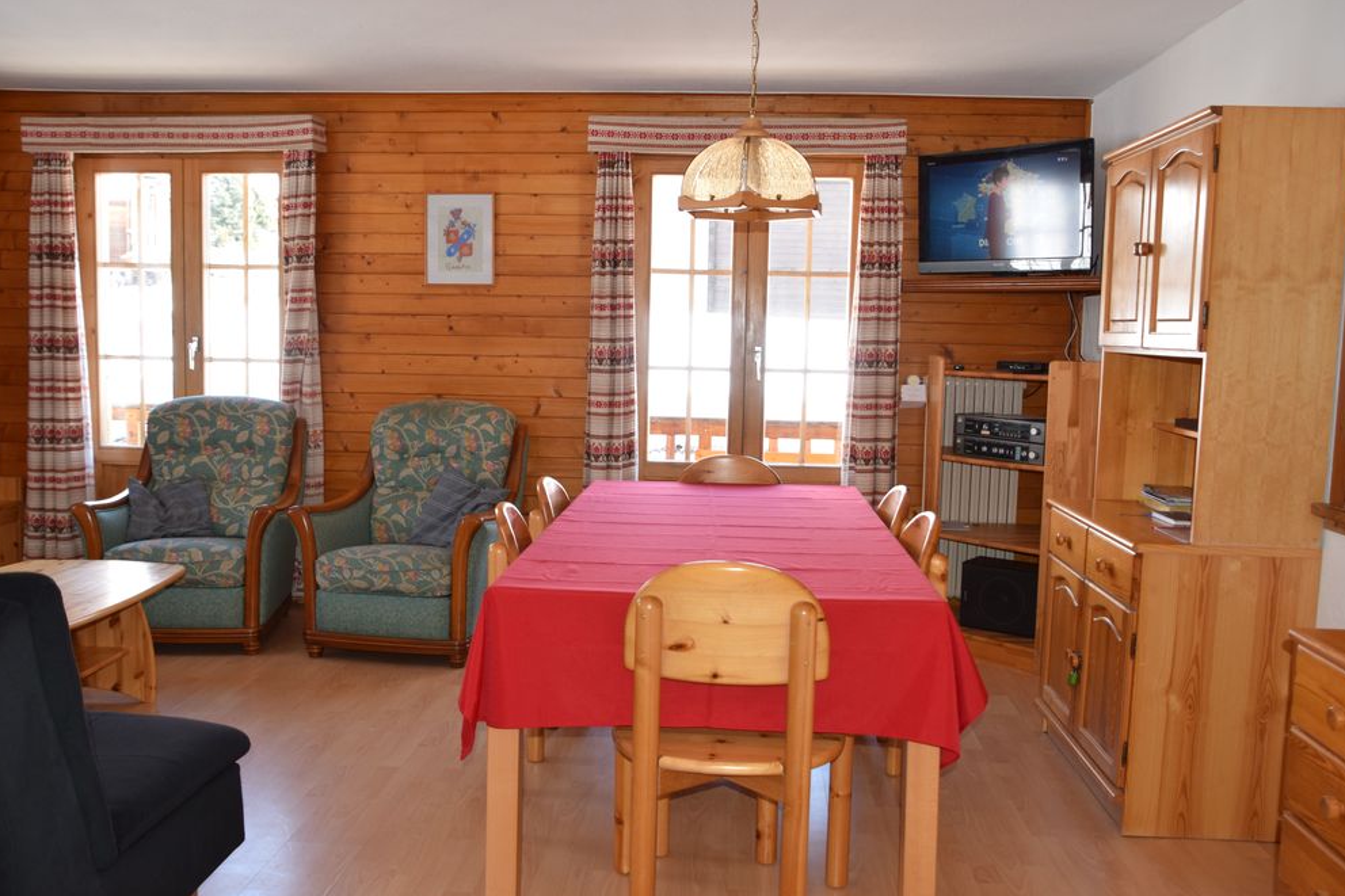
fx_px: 1215
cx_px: 660
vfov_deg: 40.5
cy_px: 458
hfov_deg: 57.9
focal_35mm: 33
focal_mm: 21
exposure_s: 1/125
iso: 500
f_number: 5.6
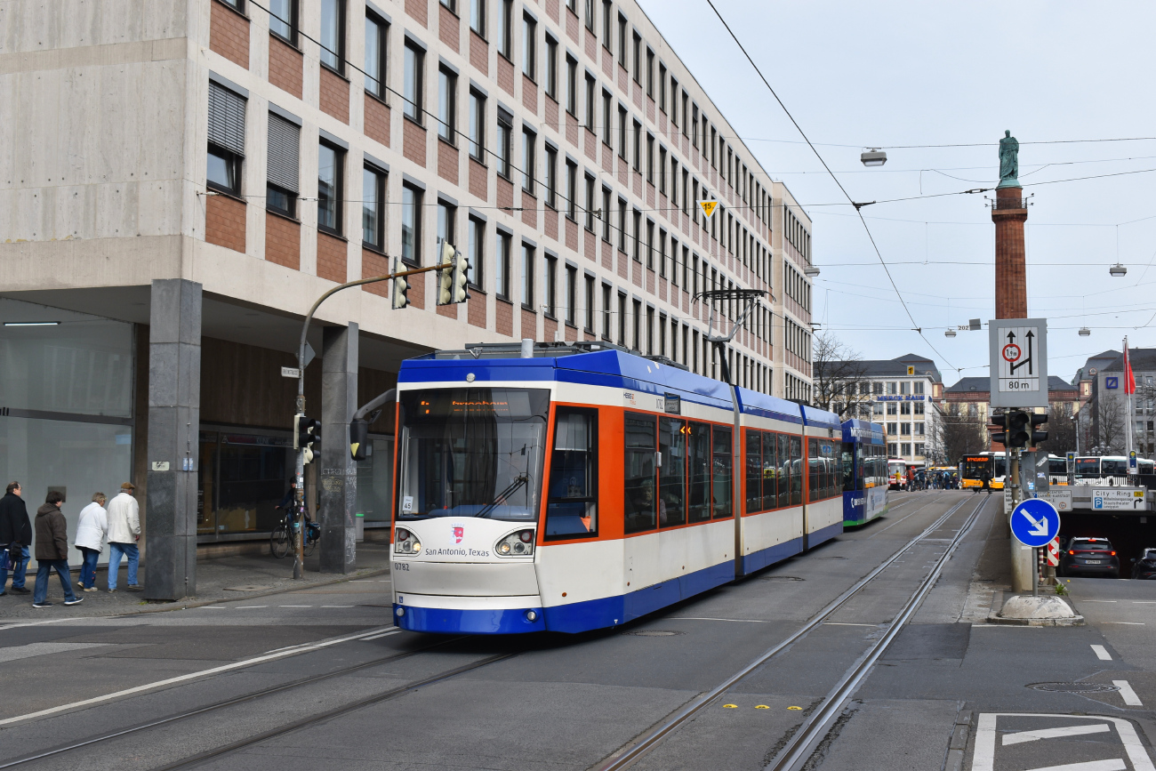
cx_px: 578
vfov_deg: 29.0
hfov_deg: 42.3
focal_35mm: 46
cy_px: 386
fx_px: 1493
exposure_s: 1/320
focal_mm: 31
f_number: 9
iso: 200
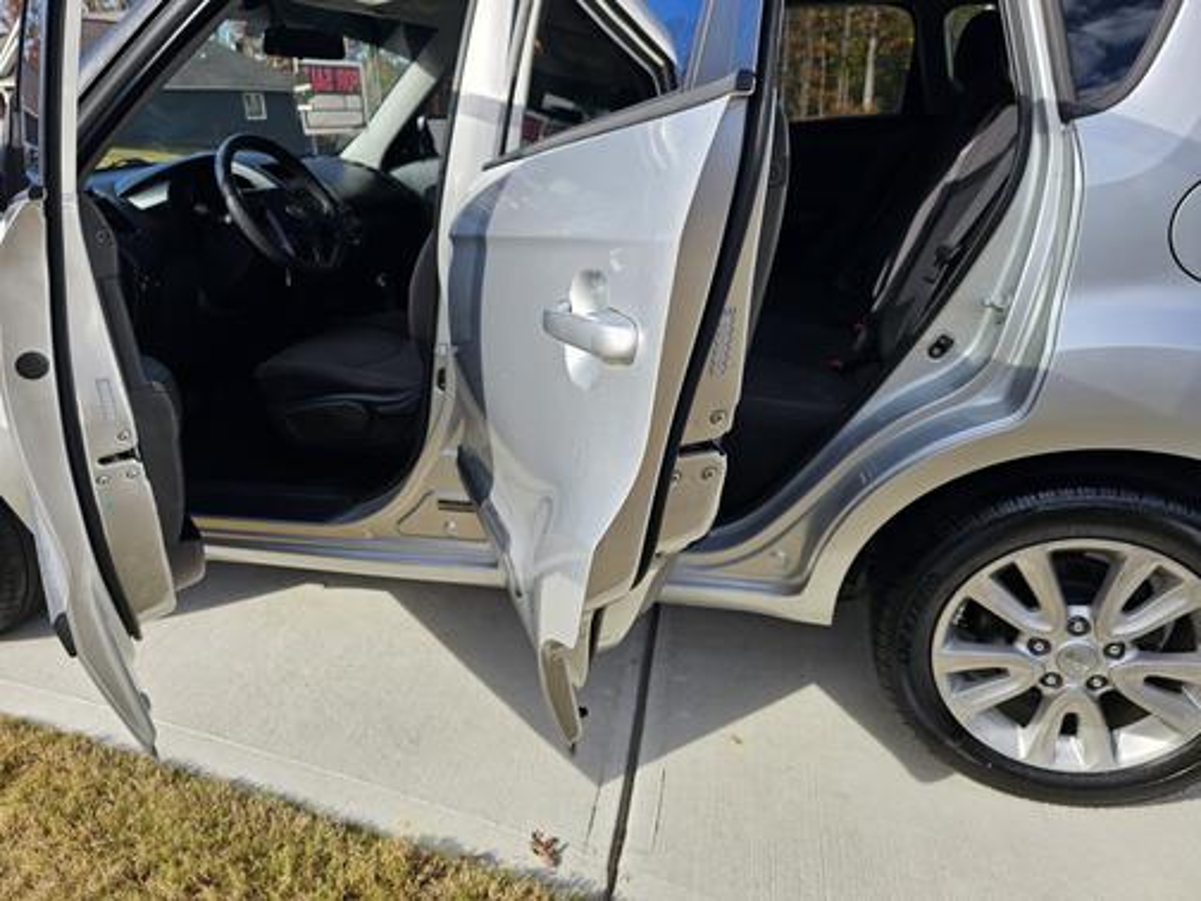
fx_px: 798
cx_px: 600
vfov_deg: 58.9
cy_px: 450
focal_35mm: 23
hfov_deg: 73.9
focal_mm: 6.3
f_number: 1.7
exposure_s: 1/497
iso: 16
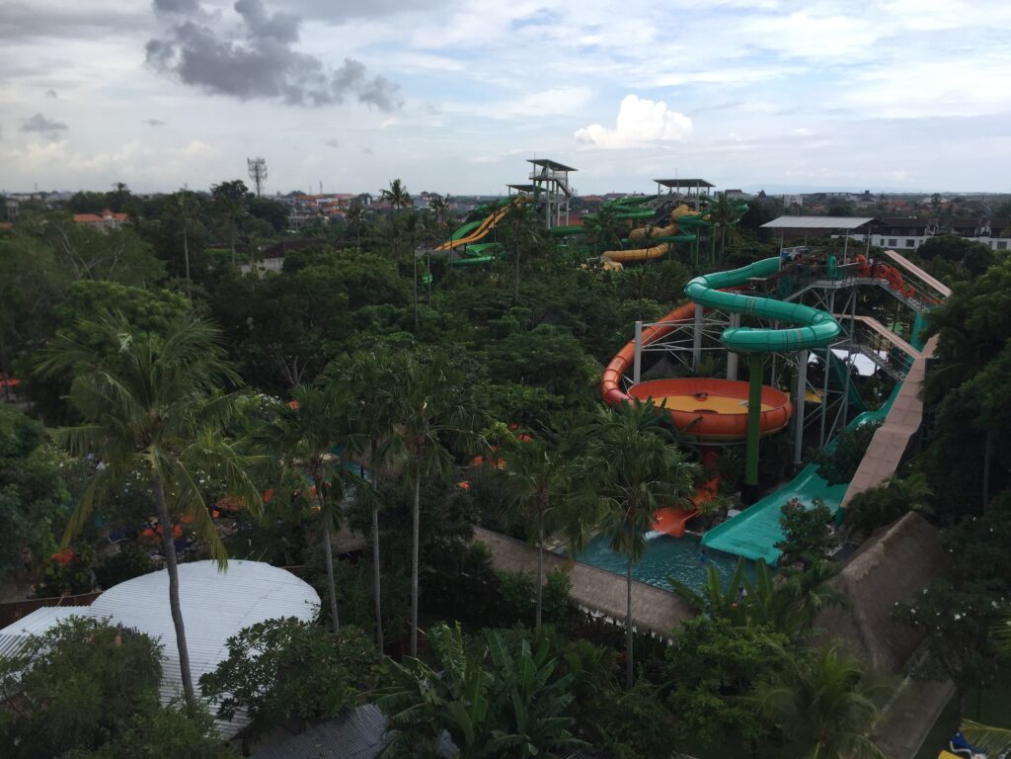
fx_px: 847
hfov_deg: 61.7
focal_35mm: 29
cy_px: 380
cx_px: 506
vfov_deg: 48.2
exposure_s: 1/898
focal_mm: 4.15
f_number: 2.2
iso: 32
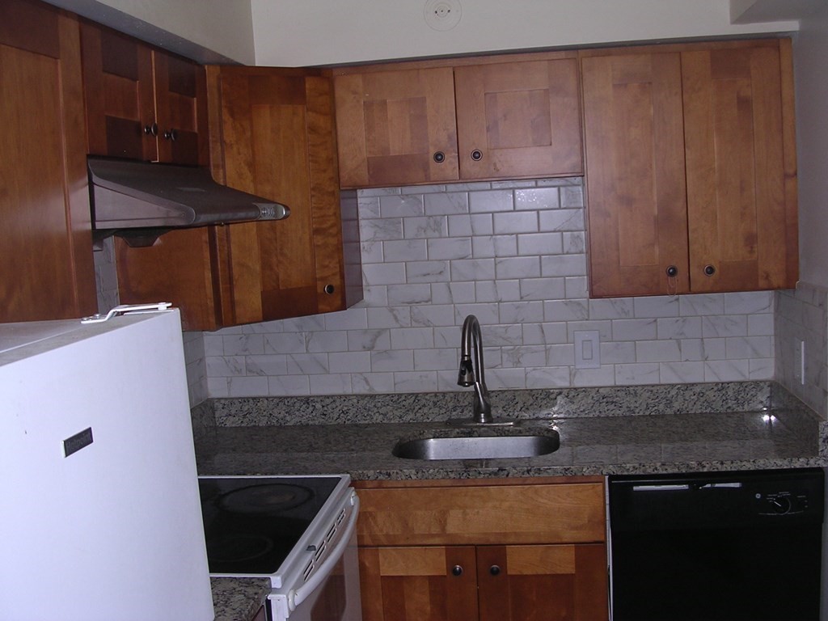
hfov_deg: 49.0
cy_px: 310
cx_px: 414
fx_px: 909
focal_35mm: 38
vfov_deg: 37.7
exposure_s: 1/60.1
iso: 100
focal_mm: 5.8
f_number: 2.8
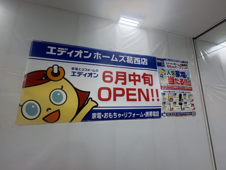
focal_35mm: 14
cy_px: 85
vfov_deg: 85.7
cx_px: 113
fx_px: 91
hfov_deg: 102.1
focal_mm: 2.22
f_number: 2.2
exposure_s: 1/83
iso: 100
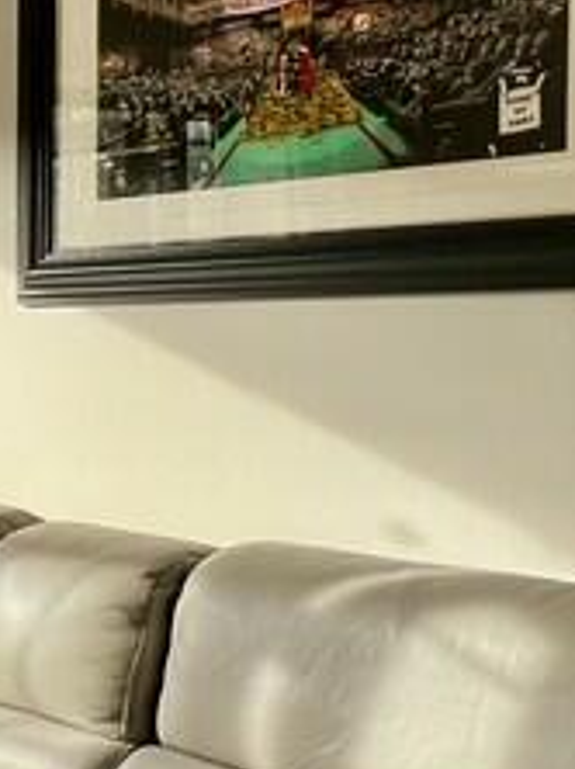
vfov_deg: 32.2
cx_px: -675
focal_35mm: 60
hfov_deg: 16.3
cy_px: 371
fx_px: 1331
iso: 50
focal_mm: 1.57
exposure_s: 1/99
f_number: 1.8
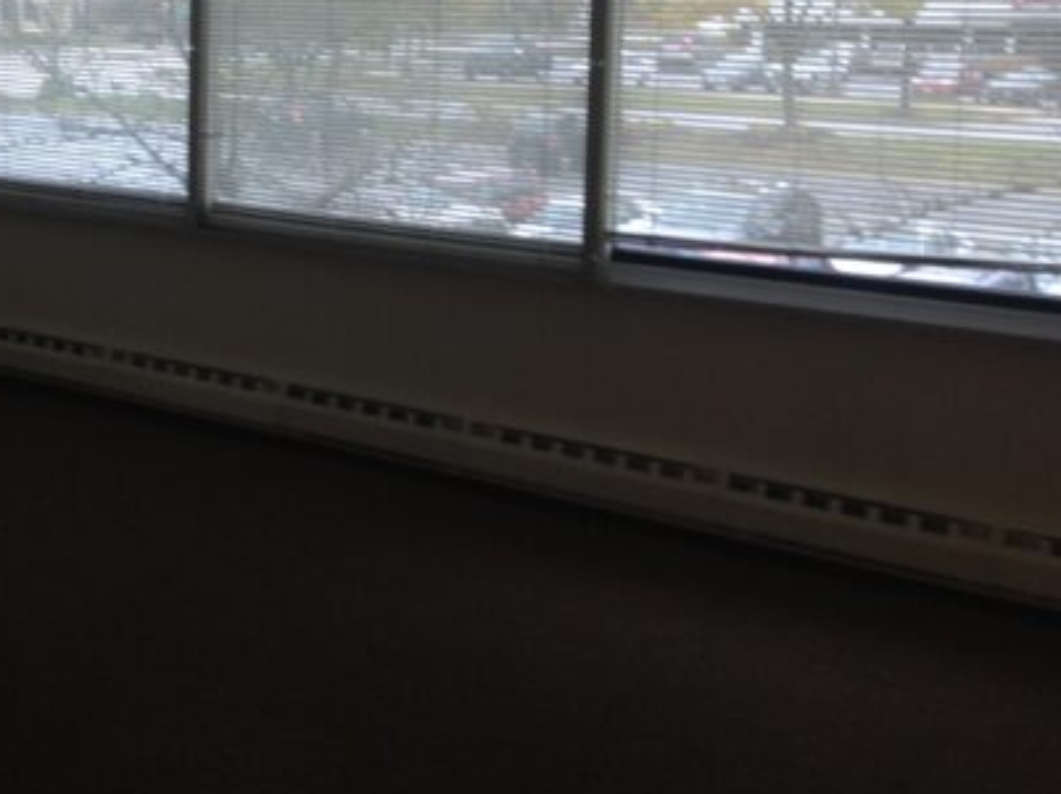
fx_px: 1869
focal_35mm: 61
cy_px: 152
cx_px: 214
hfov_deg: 30.9
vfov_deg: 23.6
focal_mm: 4.28
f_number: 2.4
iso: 64
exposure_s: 1/20
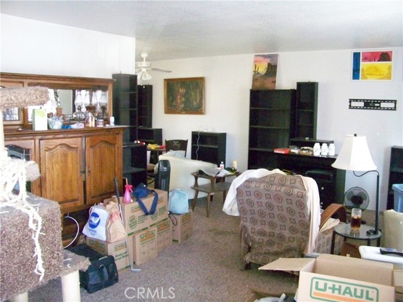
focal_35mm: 33
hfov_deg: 55.4
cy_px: 151
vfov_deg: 42.9
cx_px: 202
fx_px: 384
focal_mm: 5.85
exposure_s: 1/30
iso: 1600
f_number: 2.8
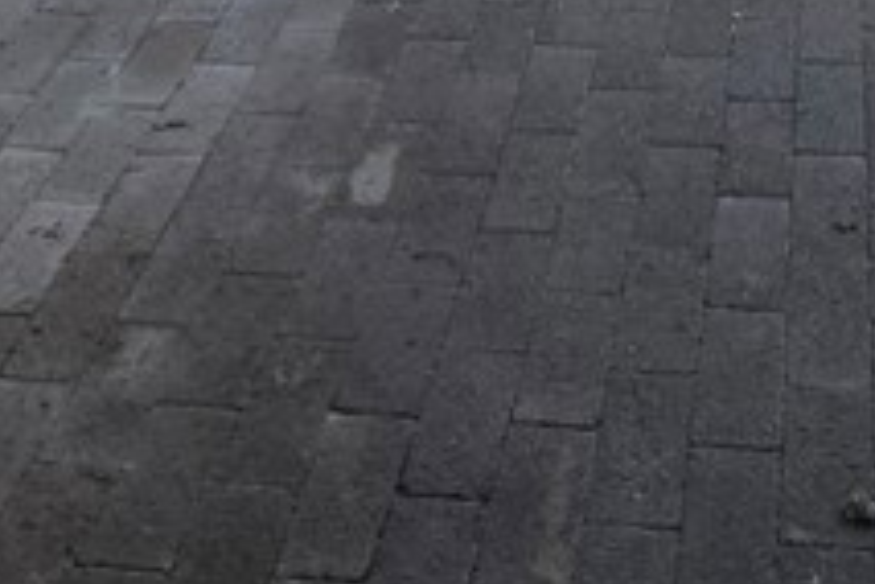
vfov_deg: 15.7
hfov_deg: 30.5
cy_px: -646
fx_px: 1580
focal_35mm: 65
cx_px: 649
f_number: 2.2
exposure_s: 1/191
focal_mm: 2.2
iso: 50
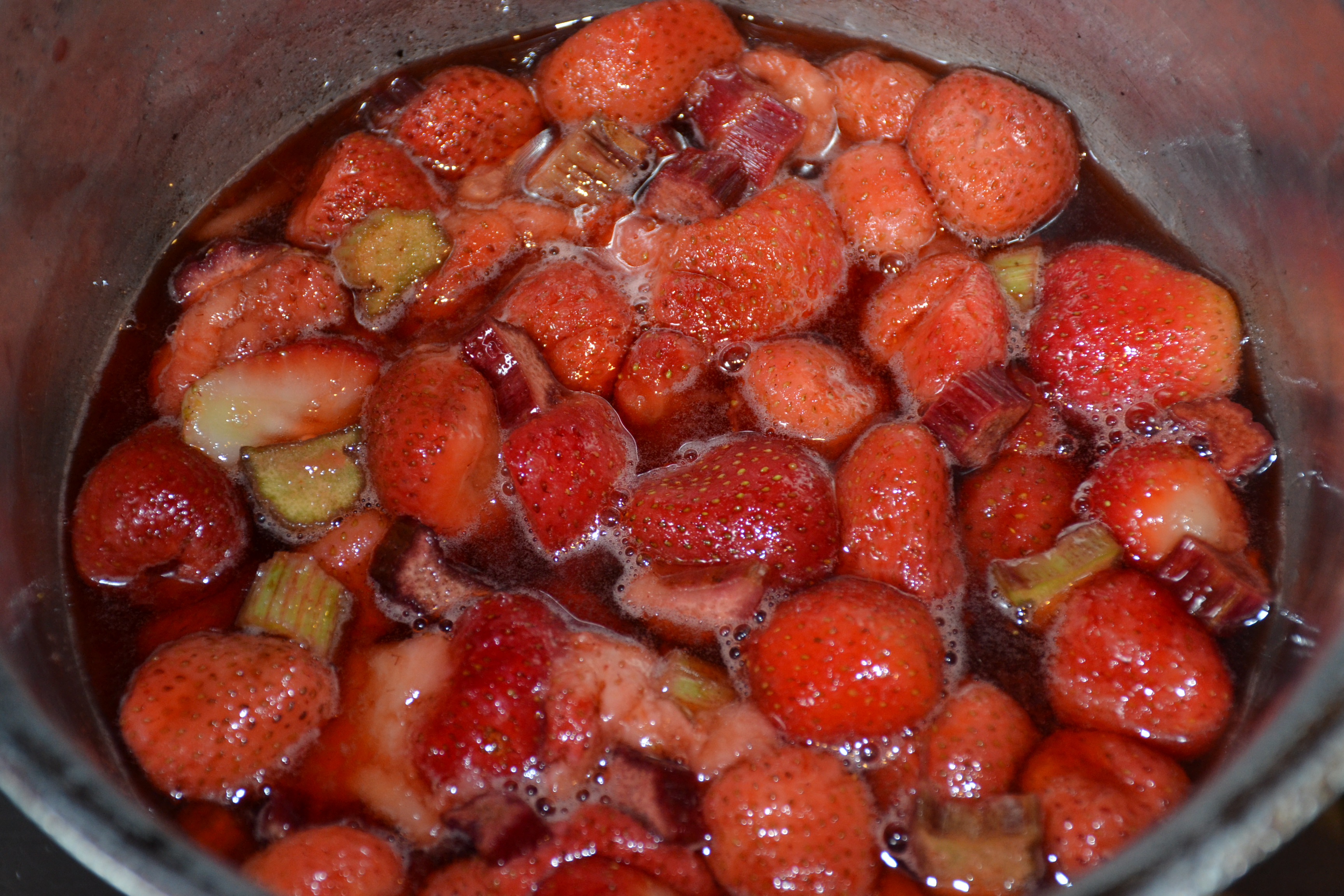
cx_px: 672
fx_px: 3136
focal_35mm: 84
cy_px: 448
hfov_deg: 24.2
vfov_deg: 16.3
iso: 800
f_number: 4.8
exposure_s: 1/60
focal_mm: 56
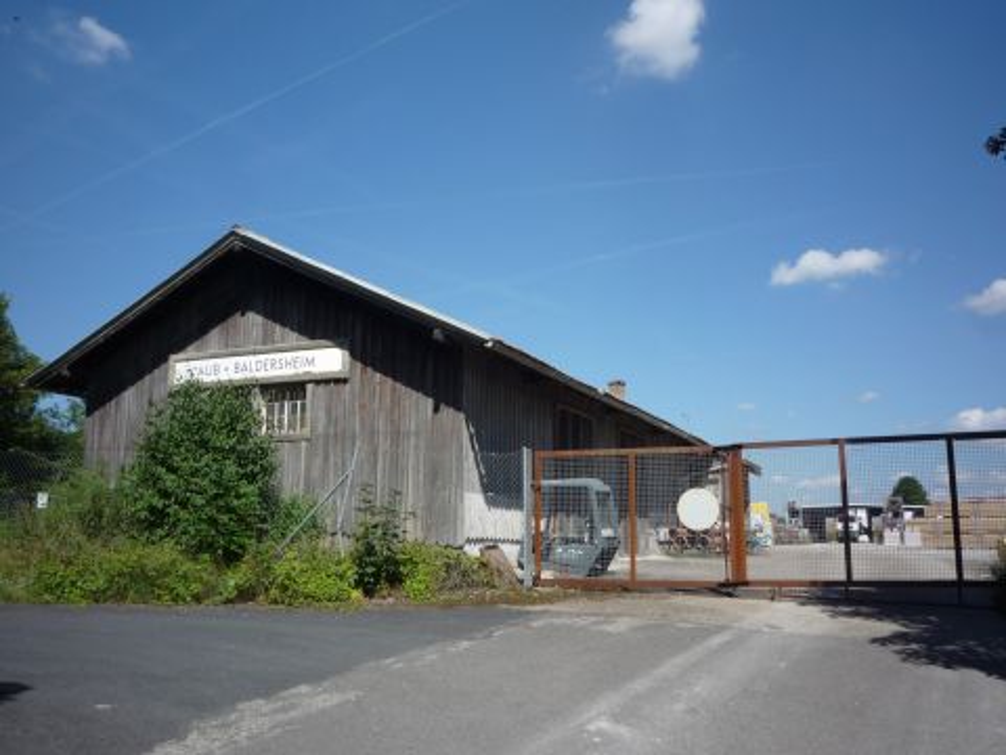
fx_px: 930
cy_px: 378
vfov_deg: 44.2
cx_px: 503
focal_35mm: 32
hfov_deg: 56.8
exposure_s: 1/400
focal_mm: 5.2
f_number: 5.6
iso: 100
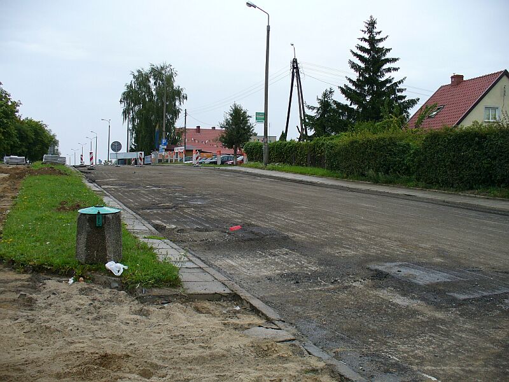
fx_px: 544
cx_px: 254
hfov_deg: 50.1
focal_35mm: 37
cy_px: 191
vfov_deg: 38.7
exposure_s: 1/100
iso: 80
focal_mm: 6.1
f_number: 2.8
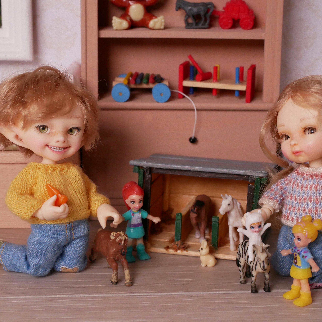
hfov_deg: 22.8
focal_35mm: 76
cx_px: 180
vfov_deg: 22.8
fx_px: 800
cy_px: 165
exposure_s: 1/80
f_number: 8
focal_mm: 30
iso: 1600
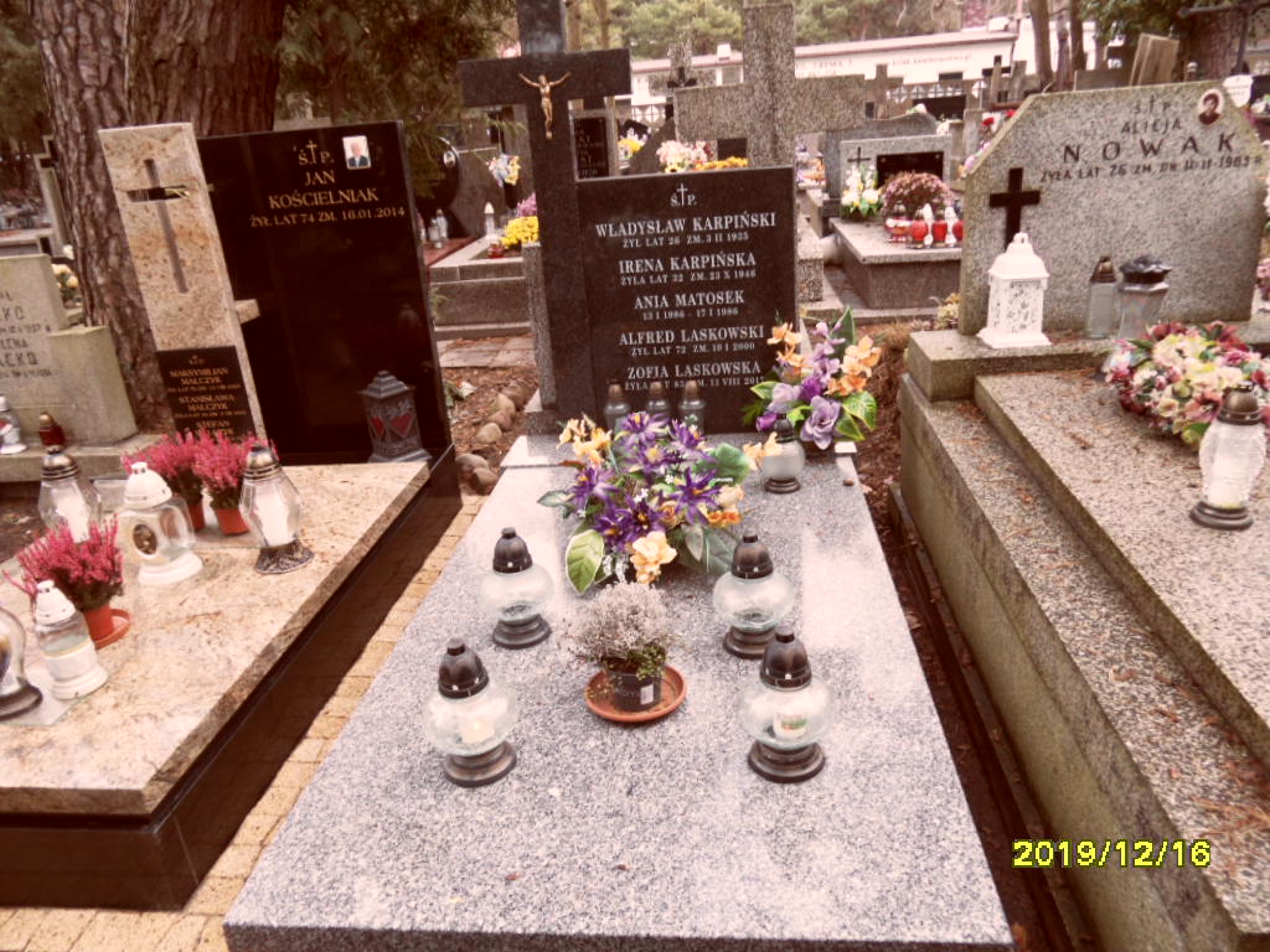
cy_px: 476
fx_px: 881
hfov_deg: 71.6
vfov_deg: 56.8
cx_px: 635
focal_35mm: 24
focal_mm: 3.9
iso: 100
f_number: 3.2
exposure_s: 1/30
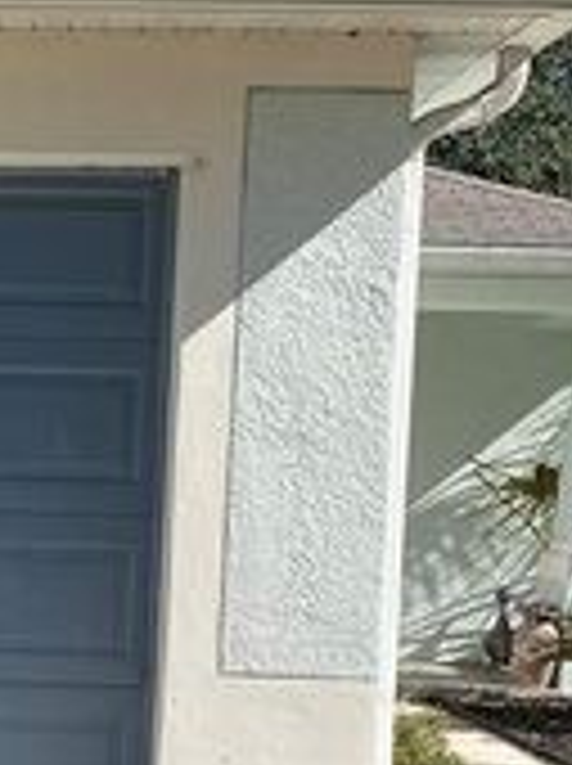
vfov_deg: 18.9
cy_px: 722
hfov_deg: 13.8
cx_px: -212
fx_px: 2253
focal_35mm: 102
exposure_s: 1/2625
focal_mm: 4.25
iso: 32
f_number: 1.8
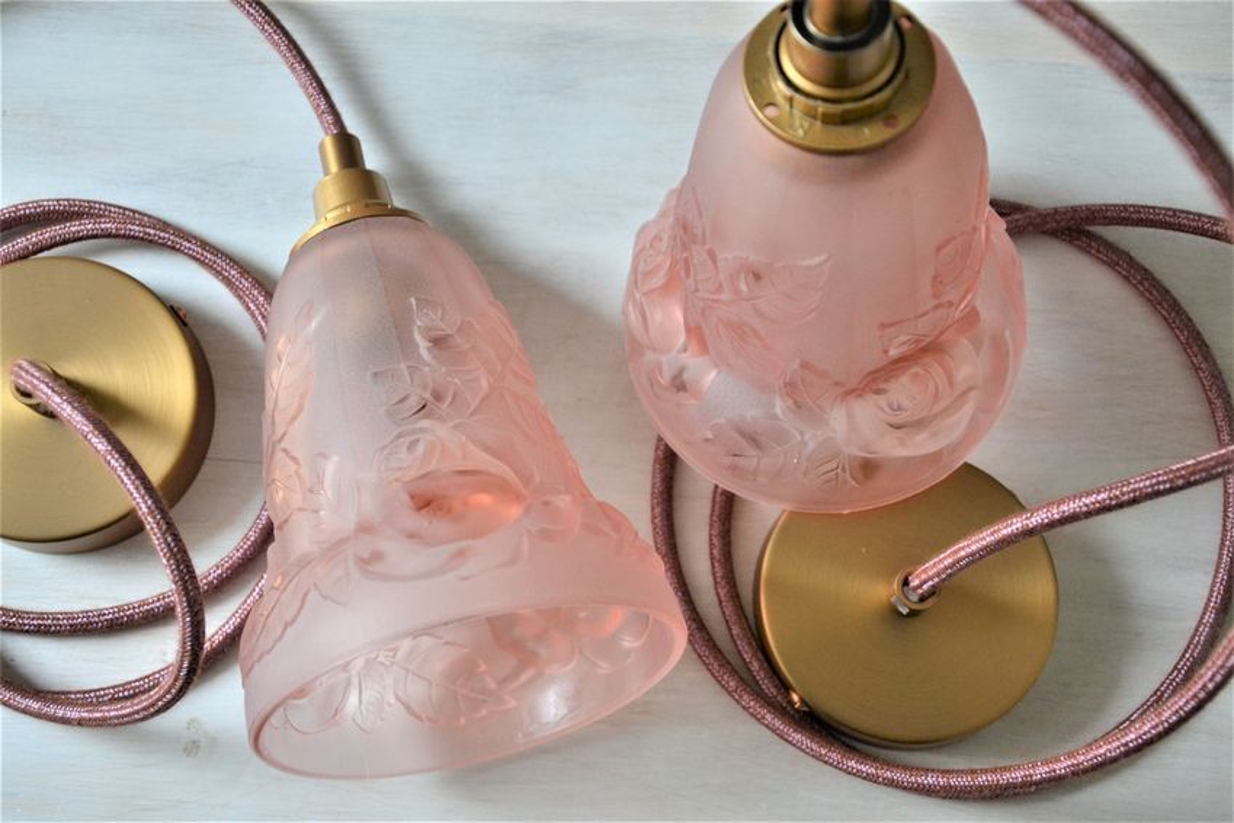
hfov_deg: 35.1
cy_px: 412
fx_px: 1954
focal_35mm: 57
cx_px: 617
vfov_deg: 23.8
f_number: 4.5
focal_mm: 38
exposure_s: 1/60
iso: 1250
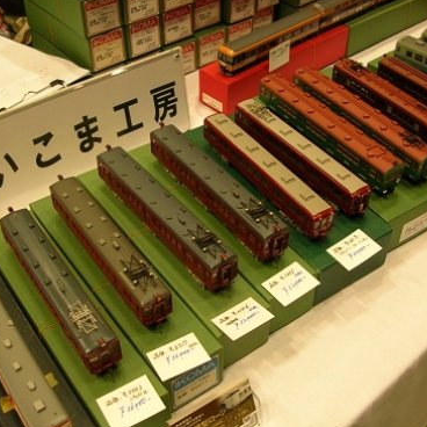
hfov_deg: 40.0
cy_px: 213
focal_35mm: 42
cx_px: 208
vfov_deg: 40.0
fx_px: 586
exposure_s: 1/19
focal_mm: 5.8
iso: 50
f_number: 2.8
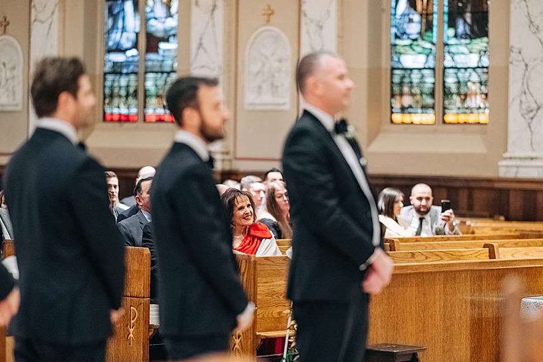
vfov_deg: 11.3
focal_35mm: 121
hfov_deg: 16.9
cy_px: 207
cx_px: 253
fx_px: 1825
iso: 800
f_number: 1.4
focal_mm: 105
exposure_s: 1/80
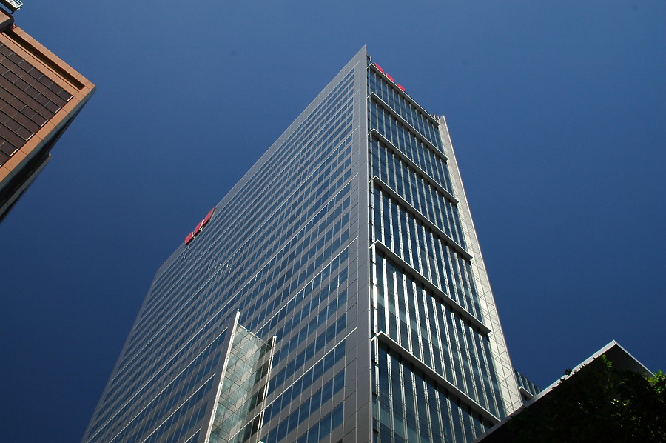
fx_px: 693
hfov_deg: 51.3
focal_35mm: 38
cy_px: 222
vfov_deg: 35.4
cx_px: 333
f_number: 9
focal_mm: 25
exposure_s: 1/100
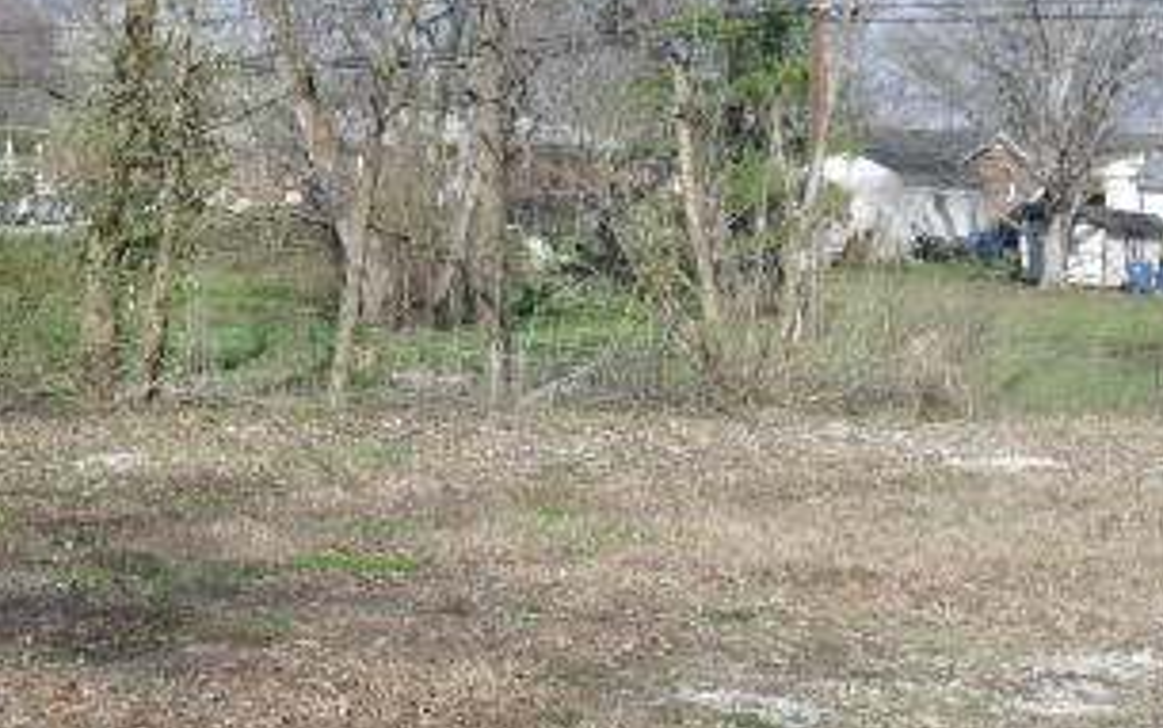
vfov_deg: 16.3
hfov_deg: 25.6
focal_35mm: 80
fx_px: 2537
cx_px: 355
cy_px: 324
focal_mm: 6.3
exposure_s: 1/125
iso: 80
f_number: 7.8
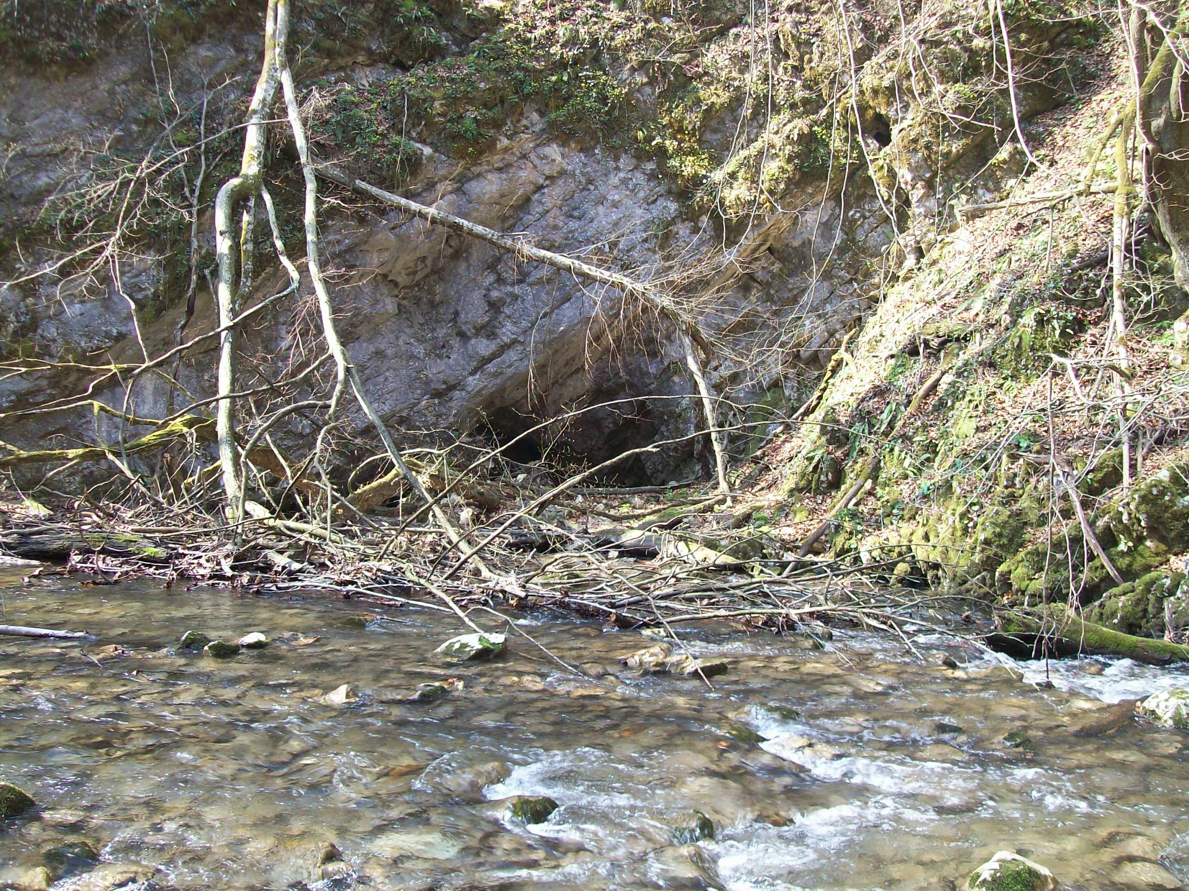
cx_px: 594
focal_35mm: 36
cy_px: 446
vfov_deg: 39.7
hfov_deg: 51.4
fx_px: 1237
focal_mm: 6
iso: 80
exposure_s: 1/79.2
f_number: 2.7
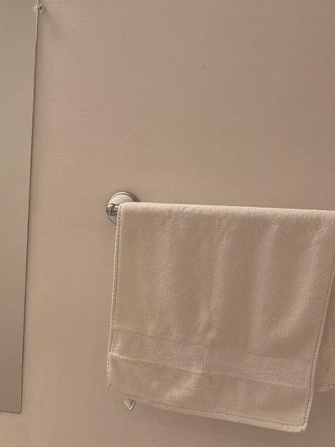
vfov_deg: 29.0
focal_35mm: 66
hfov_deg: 21.3
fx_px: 851
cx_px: -14
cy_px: 327
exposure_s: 1/120
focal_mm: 5.7
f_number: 1.5
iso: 80
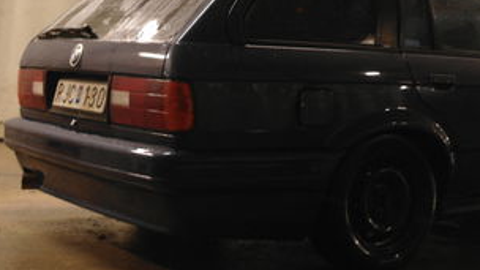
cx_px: 270
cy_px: 104
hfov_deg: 32.8
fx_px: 815
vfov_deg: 18.8
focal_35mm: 64
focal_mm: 19
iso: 800
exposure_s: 1/15
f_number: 3.8
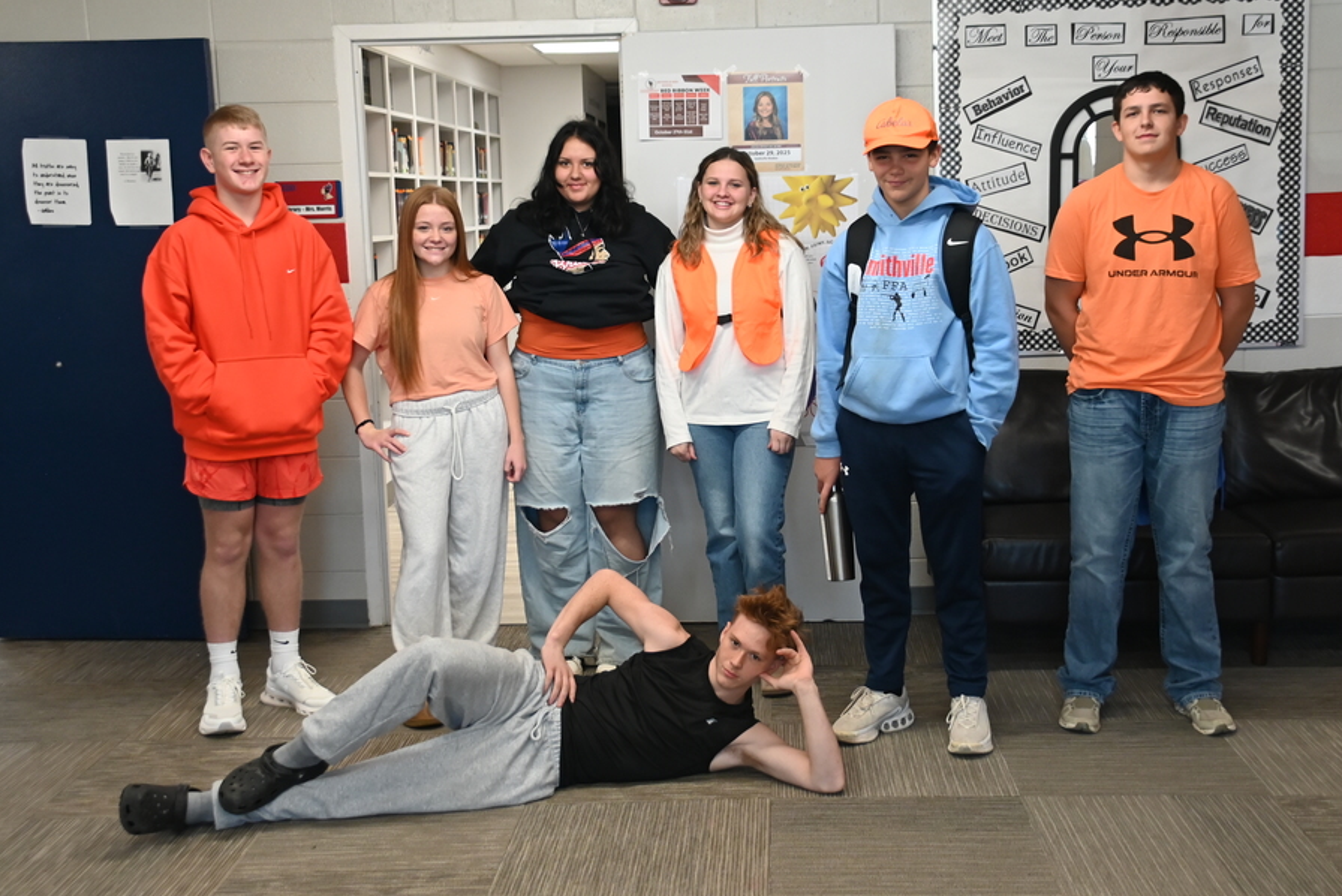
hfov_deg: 41.1
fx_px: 1790
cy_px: 416
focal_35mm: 48
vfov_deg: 28.1
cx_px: 725
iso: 1100
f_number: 4
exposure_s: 1/125
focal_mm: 28
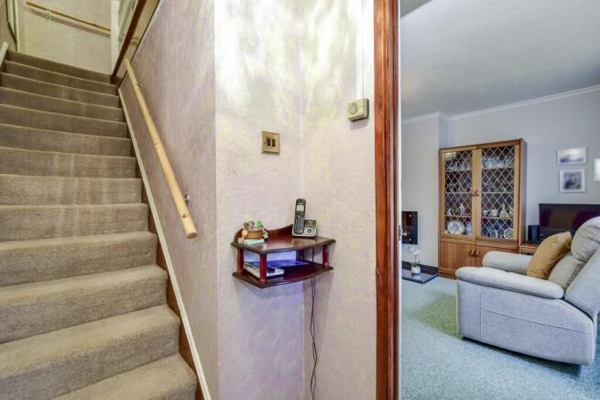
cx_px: 300
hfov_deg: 100.4
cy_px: 200
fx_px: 250
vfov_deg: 77.4
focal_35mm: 15
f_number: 8
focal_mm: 10
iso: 640
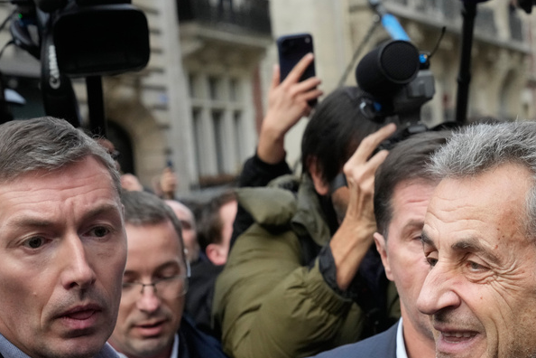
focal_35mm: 100
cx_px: 420
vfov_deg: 13.6
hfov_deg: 20.2
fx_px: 1489
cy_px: 283
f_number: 7.1
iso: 4000
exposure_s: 1/500
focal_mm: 58
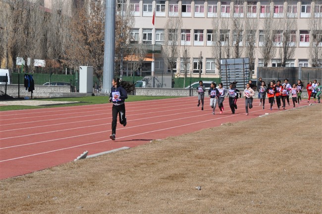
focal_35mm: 138
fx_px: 1233
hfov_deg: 14.9
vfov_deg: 9.9
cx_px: 161
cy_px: 107
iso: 1250
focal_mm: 92
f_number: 16
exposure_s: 1/1000
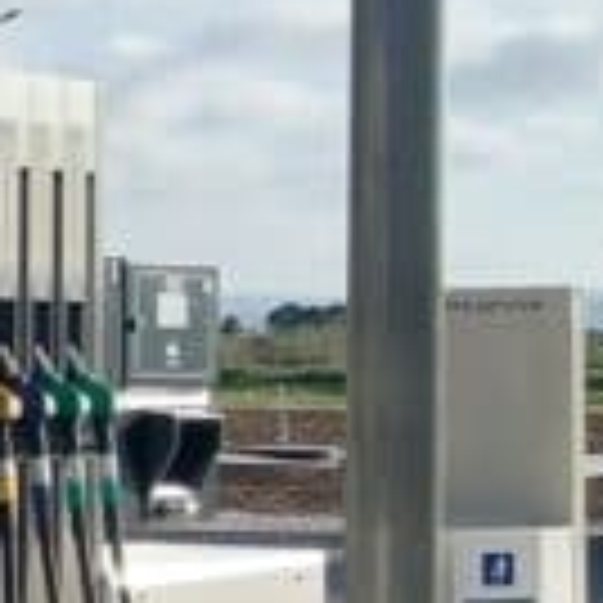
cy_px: 333
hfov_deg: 9.6
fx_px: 2996
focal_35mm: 152
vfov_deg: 11.5
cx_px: -1022
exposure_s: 1/515
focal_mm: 4.6
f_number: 1.8
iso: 20
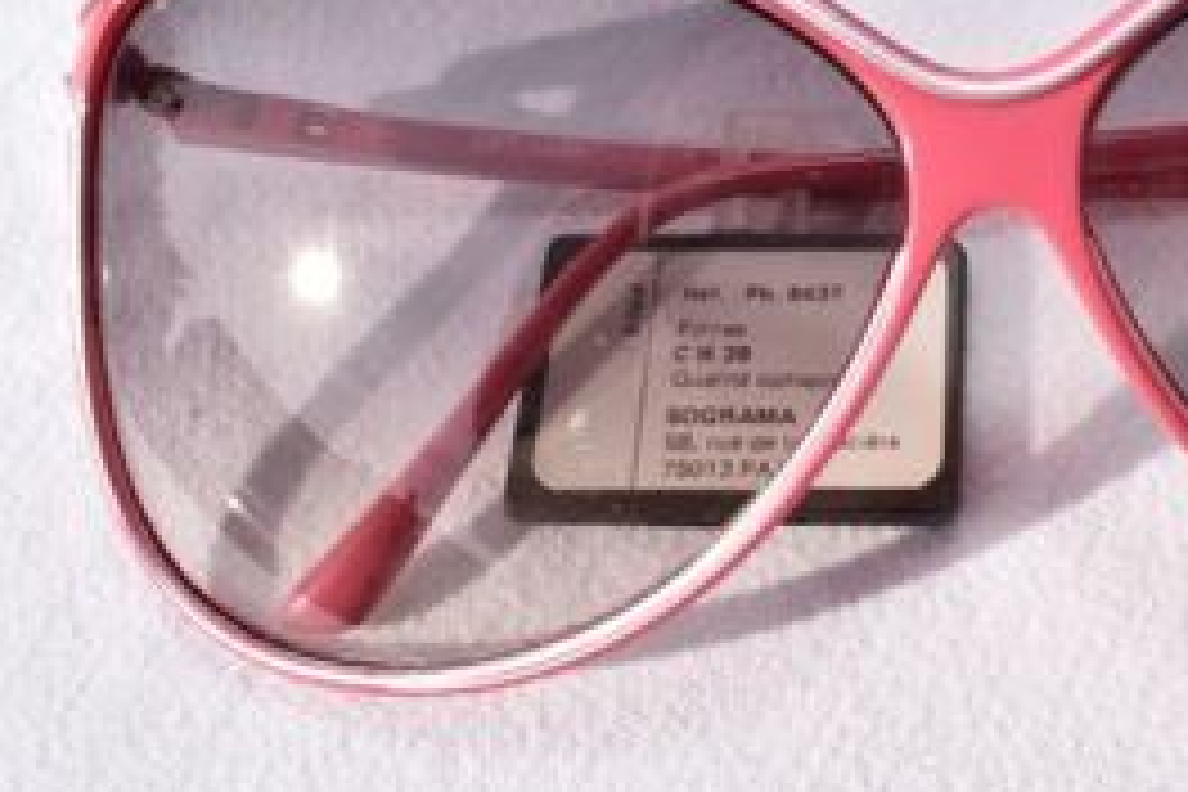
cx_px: 1008
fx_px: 1617
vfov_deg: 27.5
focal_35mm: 49
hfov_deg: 38.3
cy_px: 315
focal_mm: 18
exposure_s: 1/80
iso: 200
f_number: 22
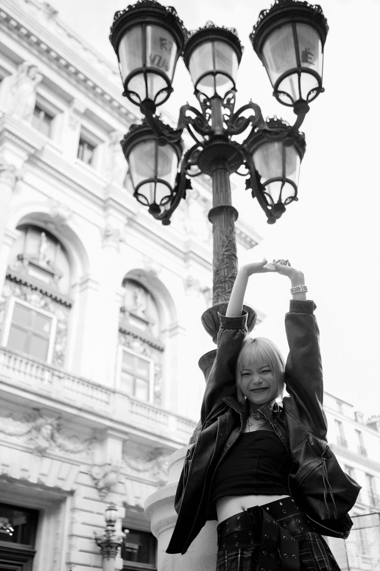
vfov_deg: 54.4
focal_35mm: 35
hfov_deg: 37.9
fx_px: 554
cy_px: 286
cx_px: 190
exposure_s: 1/250
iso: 125
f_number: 2.8
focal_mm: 35
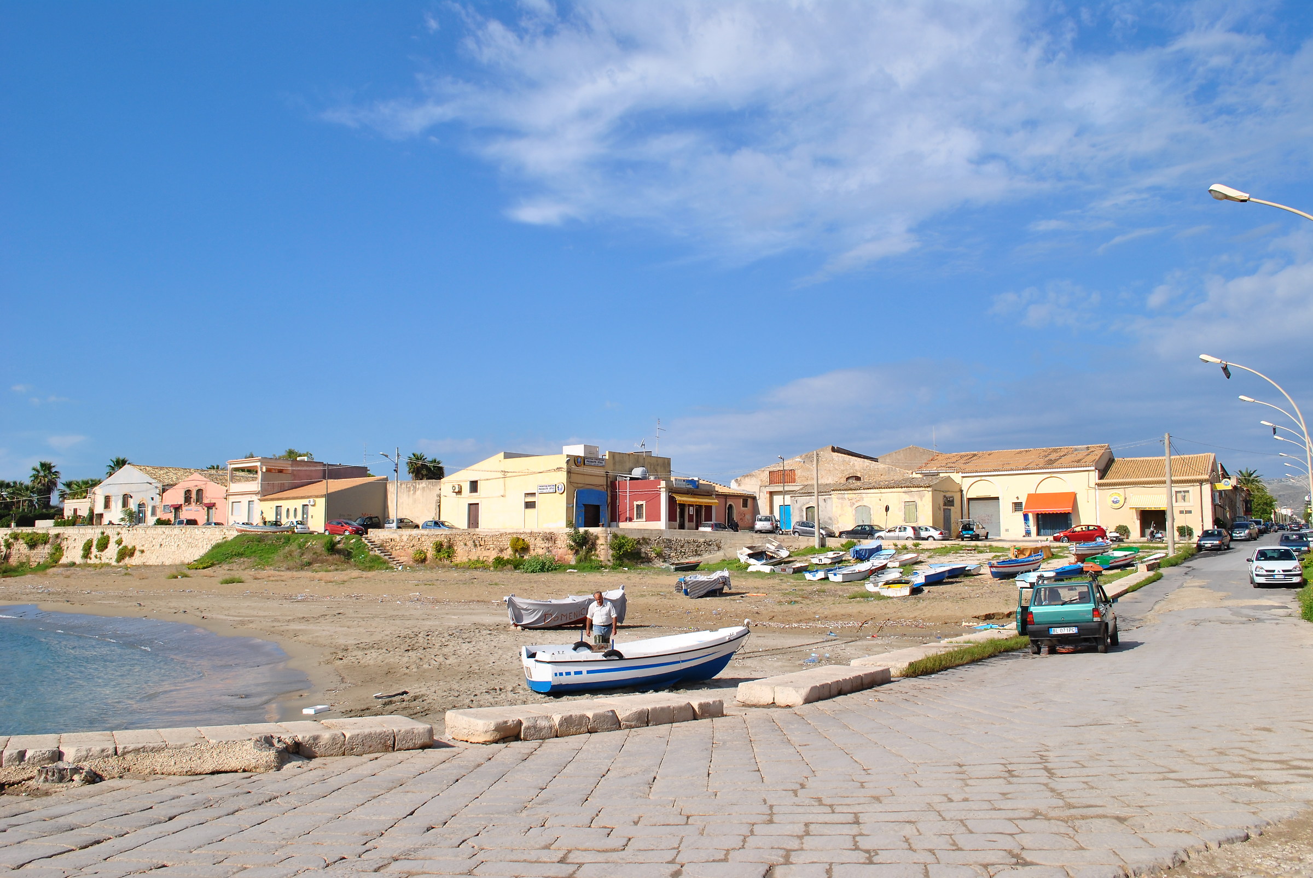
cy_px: 439
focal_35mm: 33
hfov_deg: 57.2
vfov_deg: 40.1
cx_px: 656
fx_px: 1205
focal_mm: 22
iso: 100
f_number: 10
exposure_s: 1/250
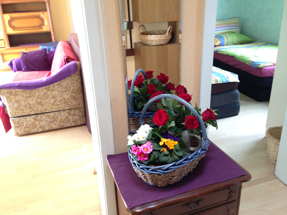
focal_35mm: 33
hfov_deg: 55.4
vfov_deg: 42.9
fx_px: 274
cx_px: 144
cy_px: 108
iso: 100
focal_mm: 4.12
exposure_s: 1/20
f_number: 2.4
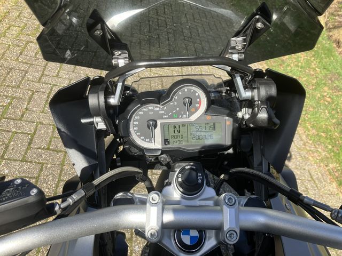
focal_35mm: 28
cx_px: 171
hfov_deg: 63.4
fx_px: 277
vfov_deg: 49.7
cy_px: 128
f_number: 1.8
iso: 32
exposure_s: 1/631
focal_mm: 3.99
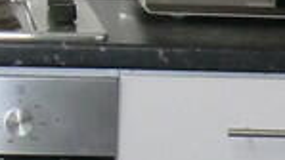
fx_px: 1921
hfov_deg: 8.2
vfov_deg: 4.8
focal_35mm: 254
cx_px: -195
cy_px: 36
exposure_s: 1/60
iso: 400
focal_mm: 6.1
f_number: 3.6
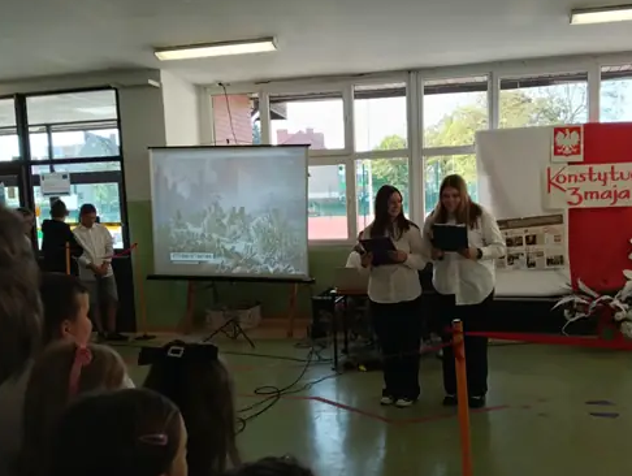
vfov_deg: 44.2
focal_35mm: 32
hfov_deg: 56.5
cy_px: 271
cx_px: 367
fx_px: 585
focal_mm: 3.98
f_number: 1.8
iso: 125
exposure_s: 1/100
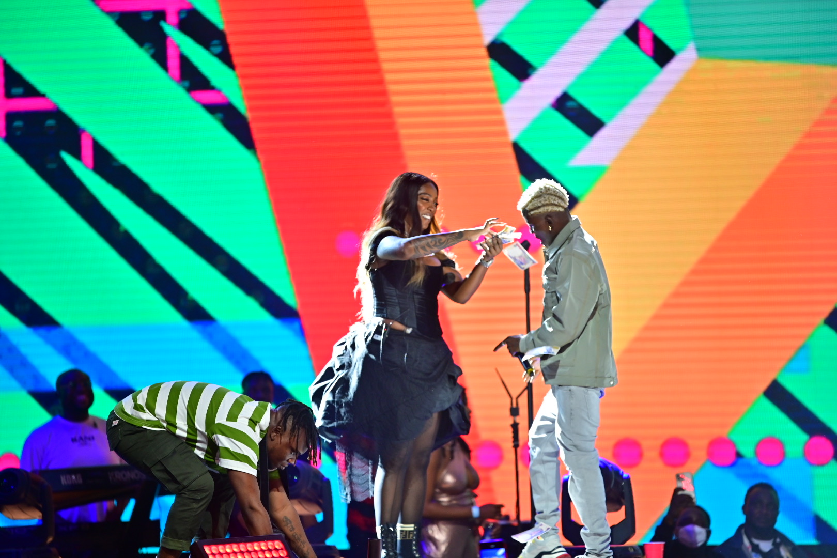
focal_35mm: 200
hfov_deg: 10.3
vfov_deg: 6.9
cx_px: 418
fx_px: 4650
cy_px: 279
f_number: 2.8
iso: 1000
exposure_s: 1/200
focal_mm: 200
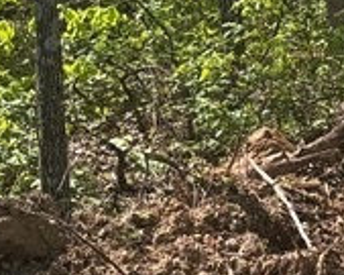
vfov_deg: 10.0
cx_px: 429
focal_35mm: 154
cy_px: 43
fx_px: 1567
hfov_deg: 12.2
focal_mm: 5.96
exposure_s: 1/851
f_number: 1.6
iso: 50
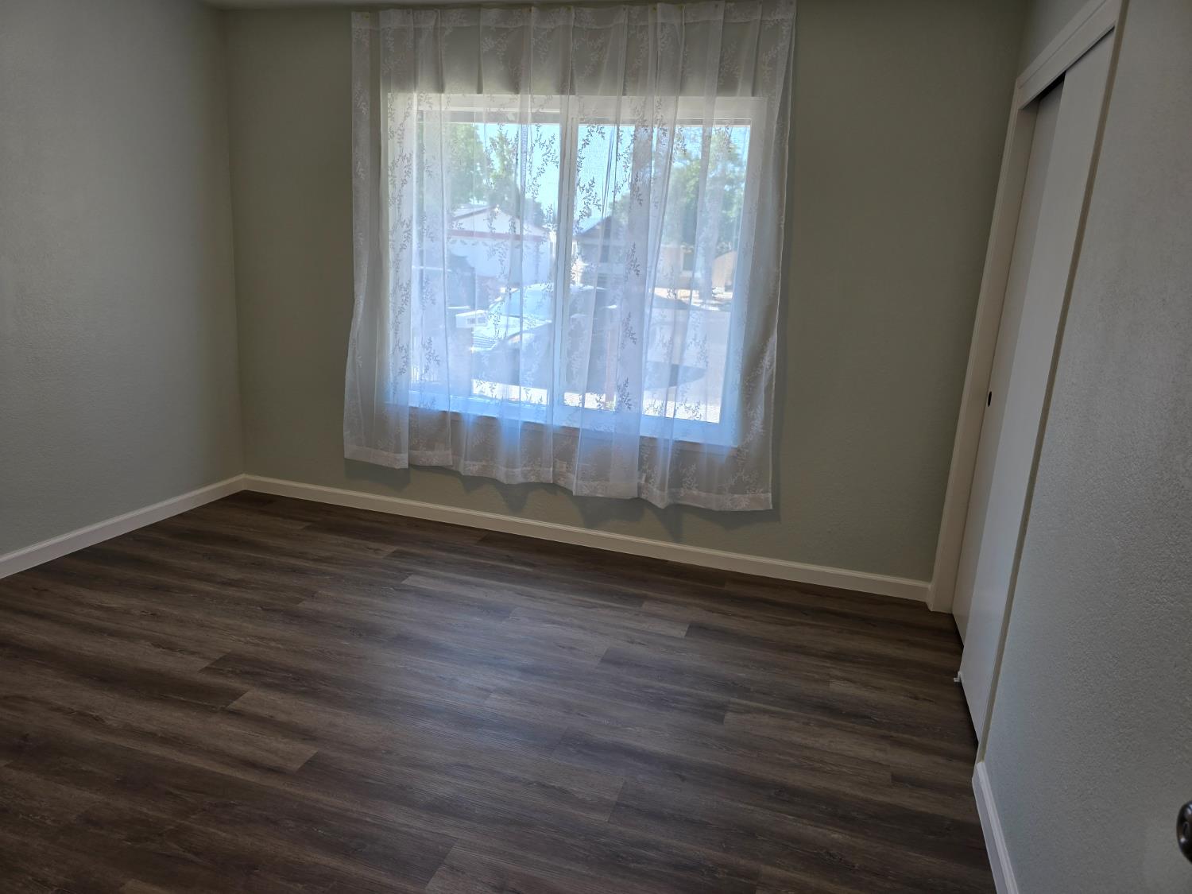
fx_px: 792
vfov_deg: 58.9
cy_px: 447
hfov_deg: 73.9
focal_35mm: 23
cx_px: 596
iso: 25
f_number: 1.7
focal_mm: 6.3
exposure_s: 1/120
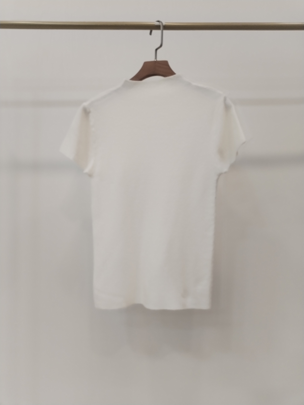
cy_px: 202
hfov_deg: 48.2
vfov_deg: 61.7
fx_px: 340
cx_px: 152
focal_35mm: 29
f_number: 1.8
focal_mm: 4.75
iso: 228
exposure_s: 1/60
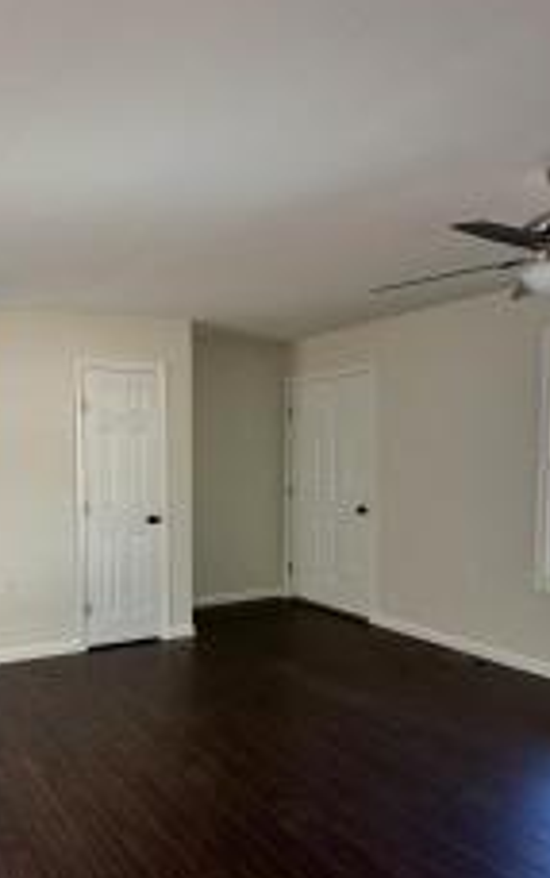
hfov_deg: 43.8
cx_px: 62
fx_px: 622
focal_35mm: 26
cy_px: 493
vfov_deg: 70.1
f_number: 2.2
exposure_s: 1/120
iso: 125
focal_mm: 2.22
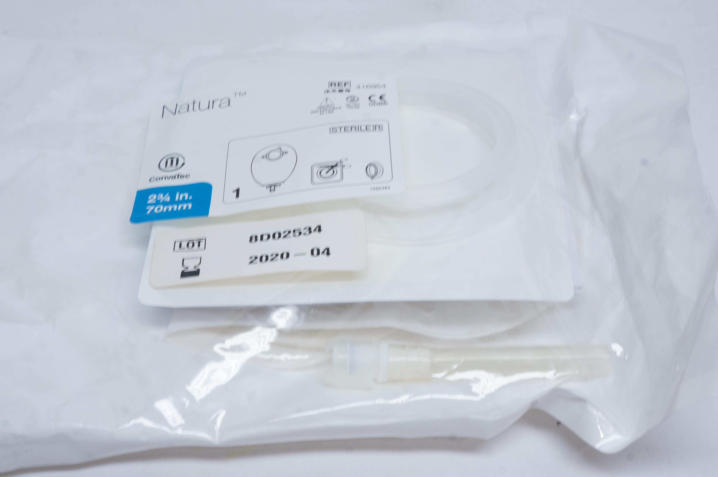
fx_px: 1076
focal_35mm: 54
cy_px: 238
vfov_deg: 25.0
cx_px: 359
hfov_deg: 36.9
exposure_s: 1/10
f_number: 14
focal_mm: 36
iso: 400
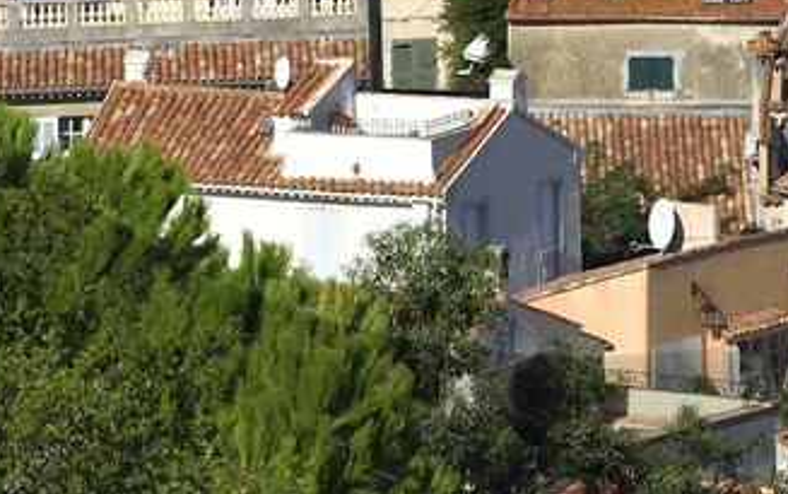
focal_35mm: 448
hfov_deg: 4.7
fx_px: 9629
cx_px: 586
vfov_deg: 2.9
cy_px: -528
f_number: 13
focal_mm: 90
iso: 200
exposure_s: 1/250
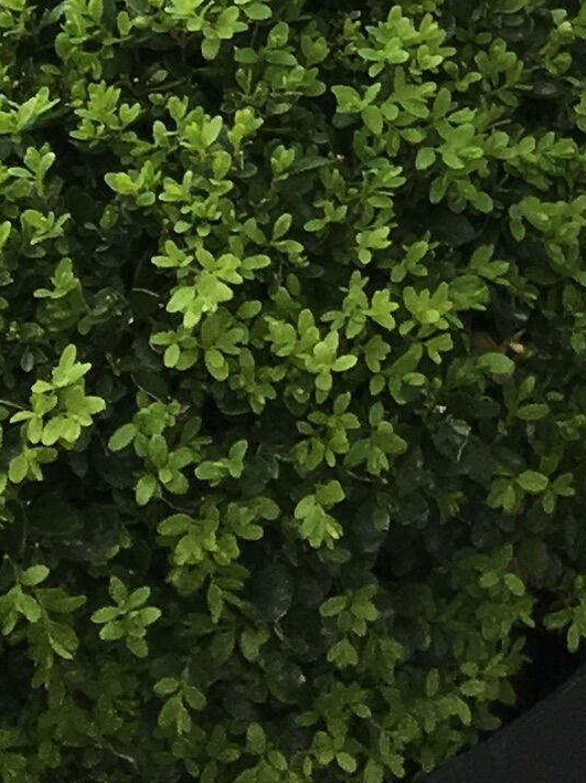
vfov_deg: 10.7
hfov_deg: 8.8
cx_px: 889
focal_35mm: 165
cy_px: -925
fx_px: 3728
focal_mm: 4.15
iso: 25
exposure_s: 1/246
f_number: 2.2
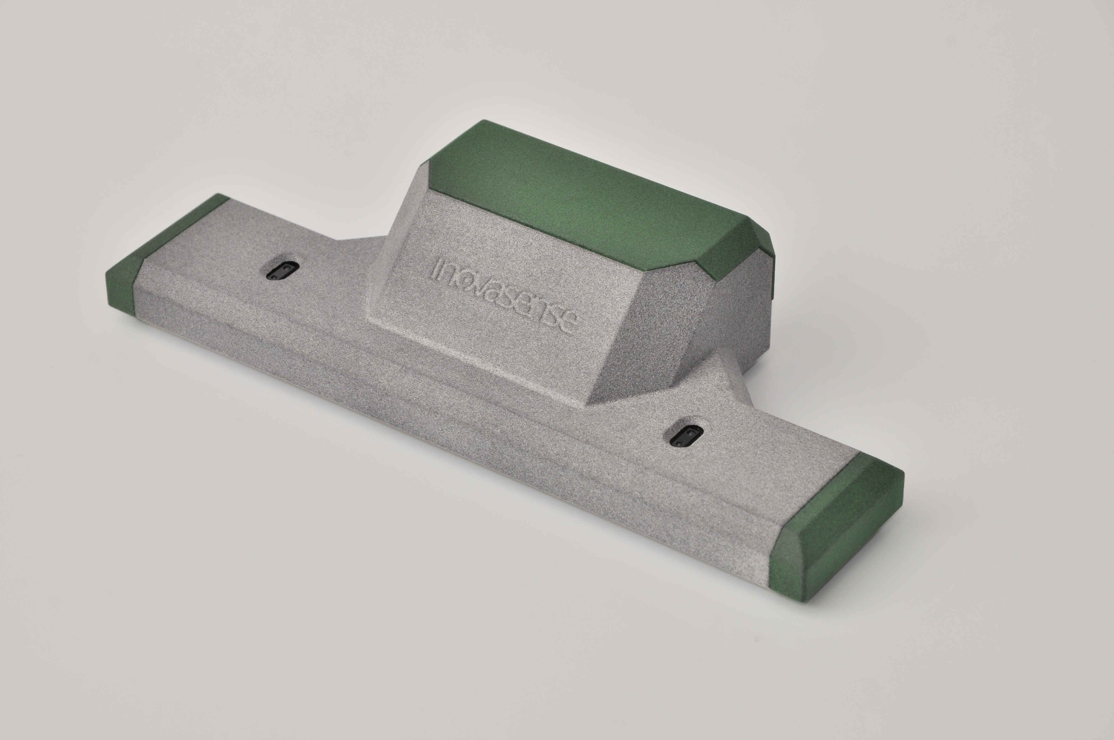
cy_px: 370
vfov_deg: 10.7
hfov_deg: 16.1
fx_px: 3941
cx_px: 557
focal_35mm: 128
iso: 200
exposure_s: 1/60
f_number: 11
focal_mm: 85
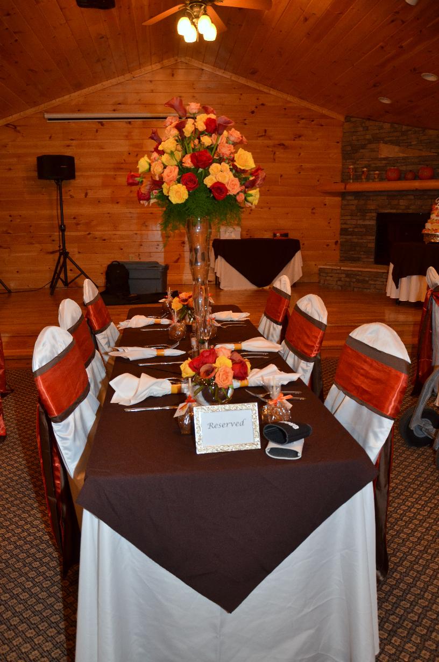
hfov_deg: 47.7
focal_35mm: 27
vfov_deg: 67.5
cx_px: 220
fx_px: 496
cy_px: 331
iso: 800
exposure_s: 1/60
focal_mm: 18
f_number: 4
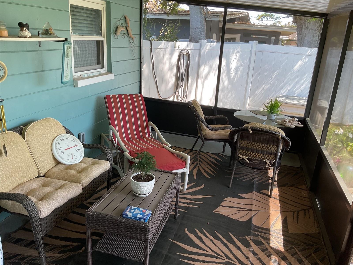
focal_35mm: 29
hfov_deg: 61.7
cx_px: 176
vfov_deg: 48.2
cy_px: 132
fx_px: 296
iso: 25
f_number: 1.8
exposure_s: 1/120
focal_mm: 3
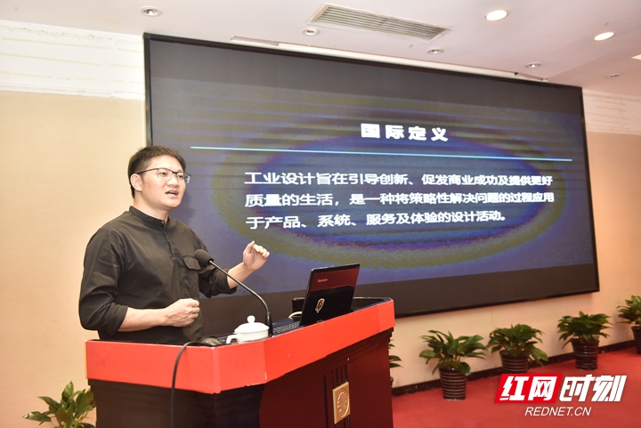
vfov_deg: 45.0
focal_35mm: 29
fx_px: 517
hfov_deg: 63.6
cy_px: 214
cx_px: 320
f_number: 2.8
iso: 900
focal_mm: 29
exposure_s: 1/250
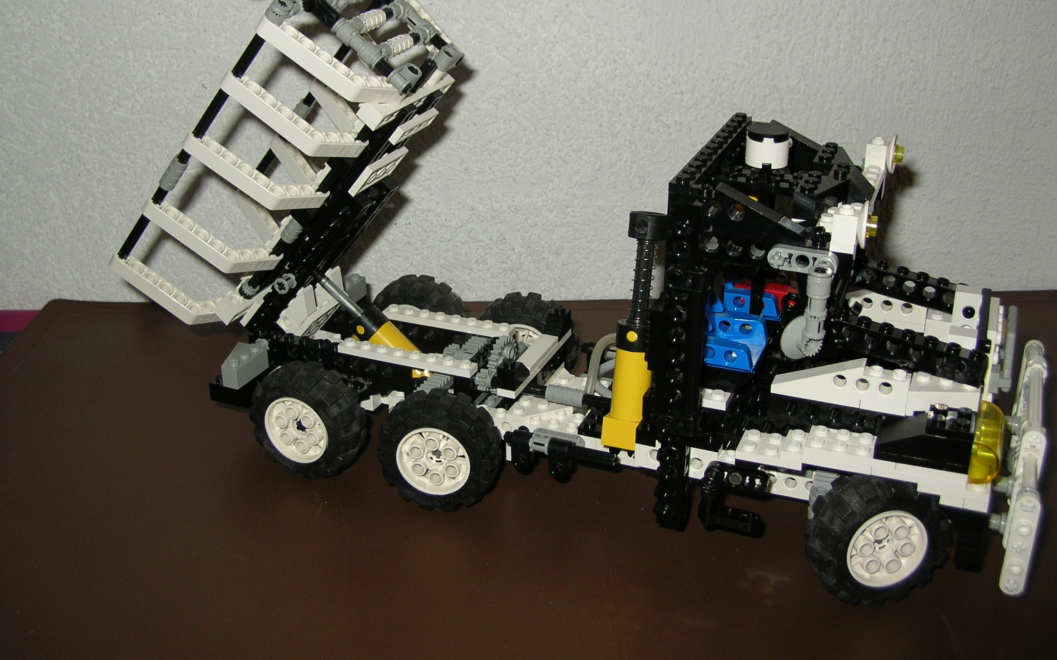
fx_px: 1123
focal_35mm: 39
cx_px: 540
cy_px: 268
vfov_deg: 32.7
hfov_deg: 50.4
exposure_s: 1/60.1
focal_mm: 6
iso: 50
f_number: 2.7
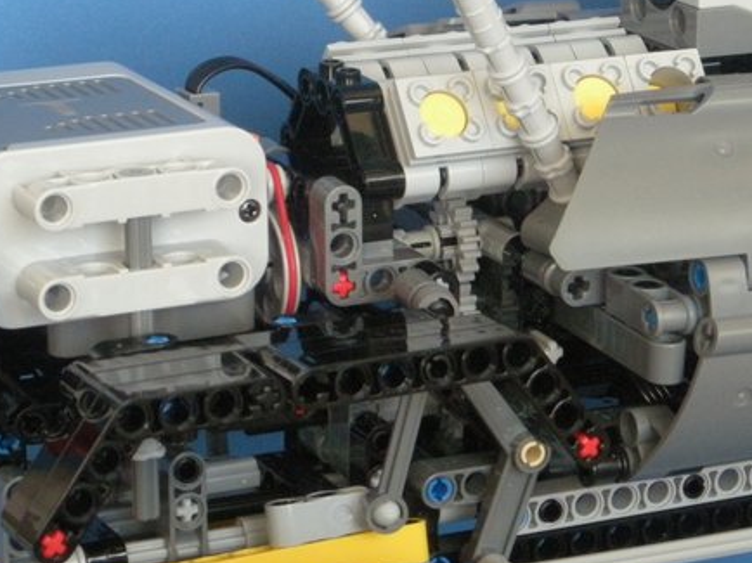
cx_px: 419
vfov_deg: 9.6
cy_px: 225
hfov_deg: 12.7
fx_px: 3365
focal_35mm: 155
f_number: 4.7
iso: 400
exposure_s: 1/29.7
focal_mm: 17.1
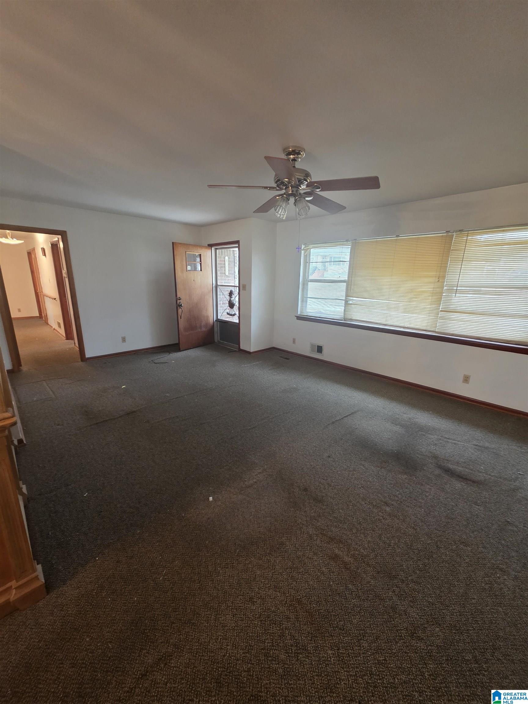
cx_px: 264
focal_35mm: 13
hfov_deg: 89.9
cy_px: 352
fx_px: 264
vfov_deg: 106.2
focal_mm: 2.2
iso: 400
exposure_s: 1/60
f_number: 1.9
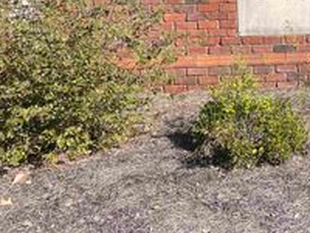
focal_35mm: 65
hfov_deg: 26.2
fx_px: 582
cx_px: 383
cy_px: 2
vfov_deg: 21.8
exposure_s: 1/2564
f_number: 1.6
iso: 32
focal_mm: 4.2
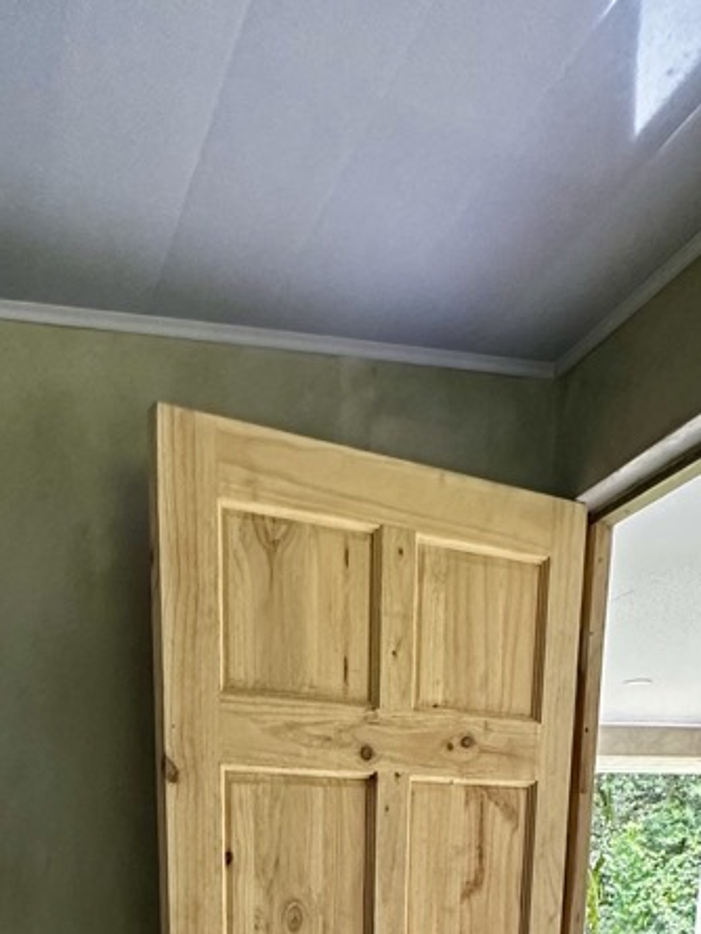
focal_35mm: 38
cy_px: 1166
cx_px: 209
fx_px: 1026
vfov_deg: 35.9
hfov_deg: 37.1
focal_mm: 2.22
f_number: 2.2
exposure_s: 1/68
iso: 320
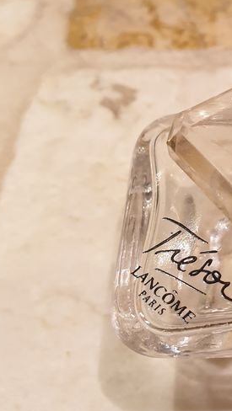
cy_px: 136
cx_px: 269
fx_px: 633
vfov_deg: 35.6
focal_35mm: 58
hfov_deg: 19.7
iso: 125
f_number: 2.4
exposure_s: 1/50
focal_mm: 4.3
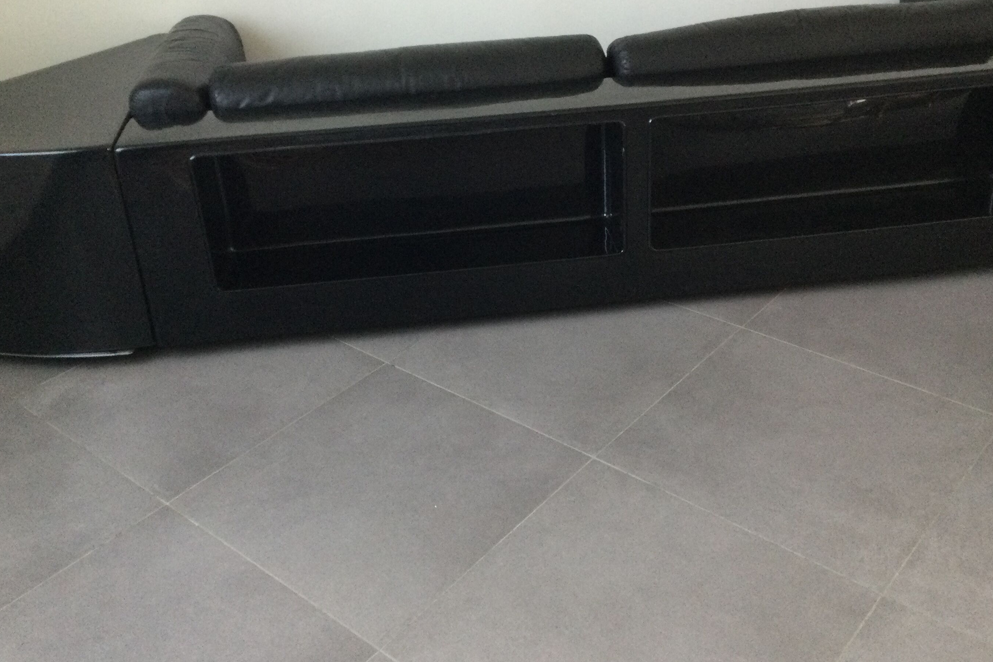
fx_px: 1076
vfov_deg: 34.1
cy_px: 260
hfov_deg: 49.5
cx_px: 515
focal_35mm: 39
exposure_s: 1/33
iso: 160
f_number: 2.4
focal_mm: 3.3
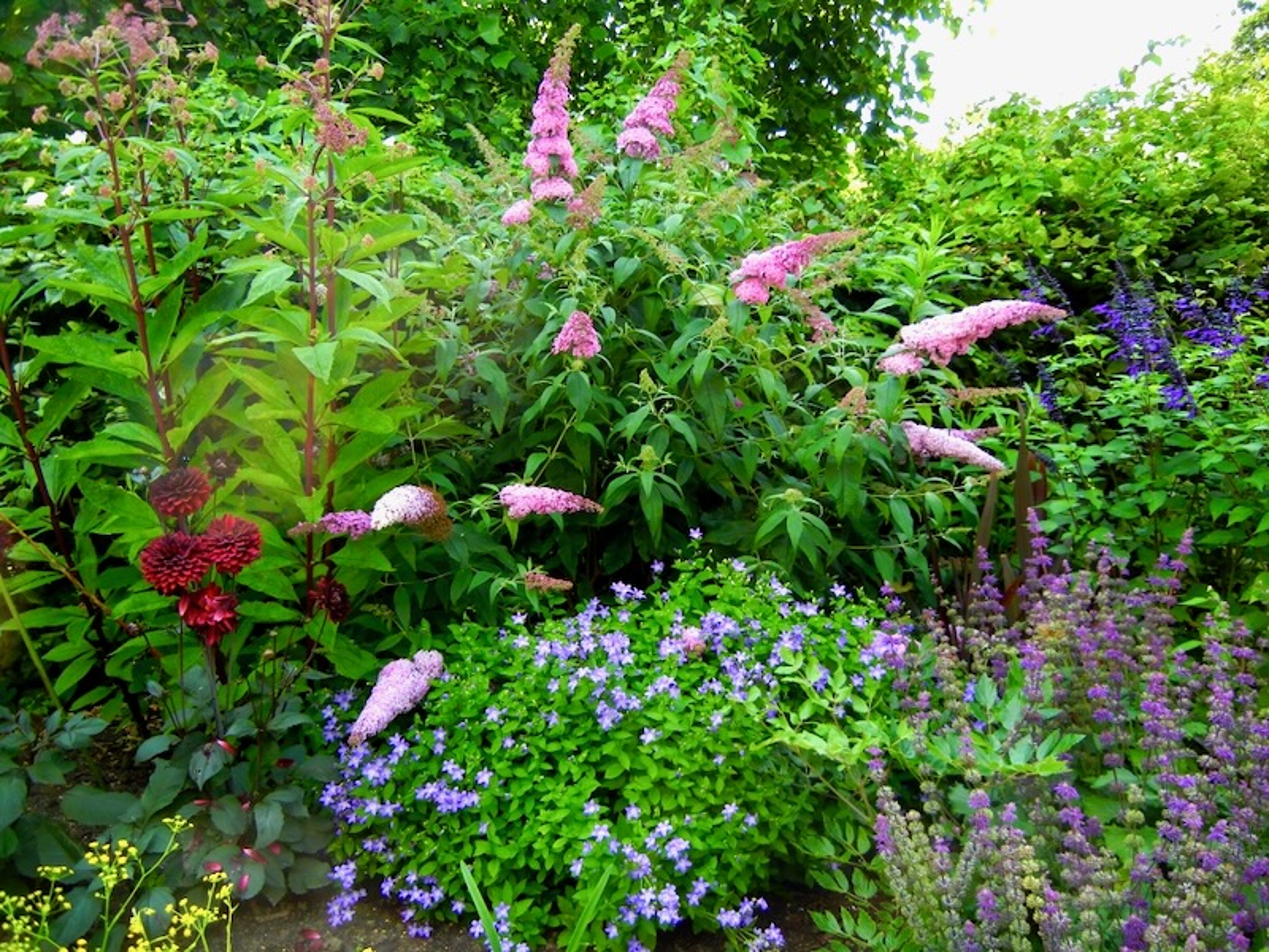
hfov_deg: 60.0
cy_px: 476
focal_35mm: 30
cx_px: 634
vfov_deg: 46.8
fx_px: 1100
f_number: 3.5
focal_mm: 5.4
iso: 160
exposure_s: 1/189
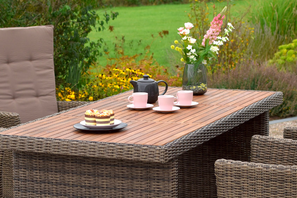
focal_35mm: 119
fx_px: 983
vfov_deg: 11.5
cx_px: 138
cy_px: 149
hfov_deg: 17.2
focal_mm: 35
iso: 160
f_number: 2.8
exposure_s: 1/800
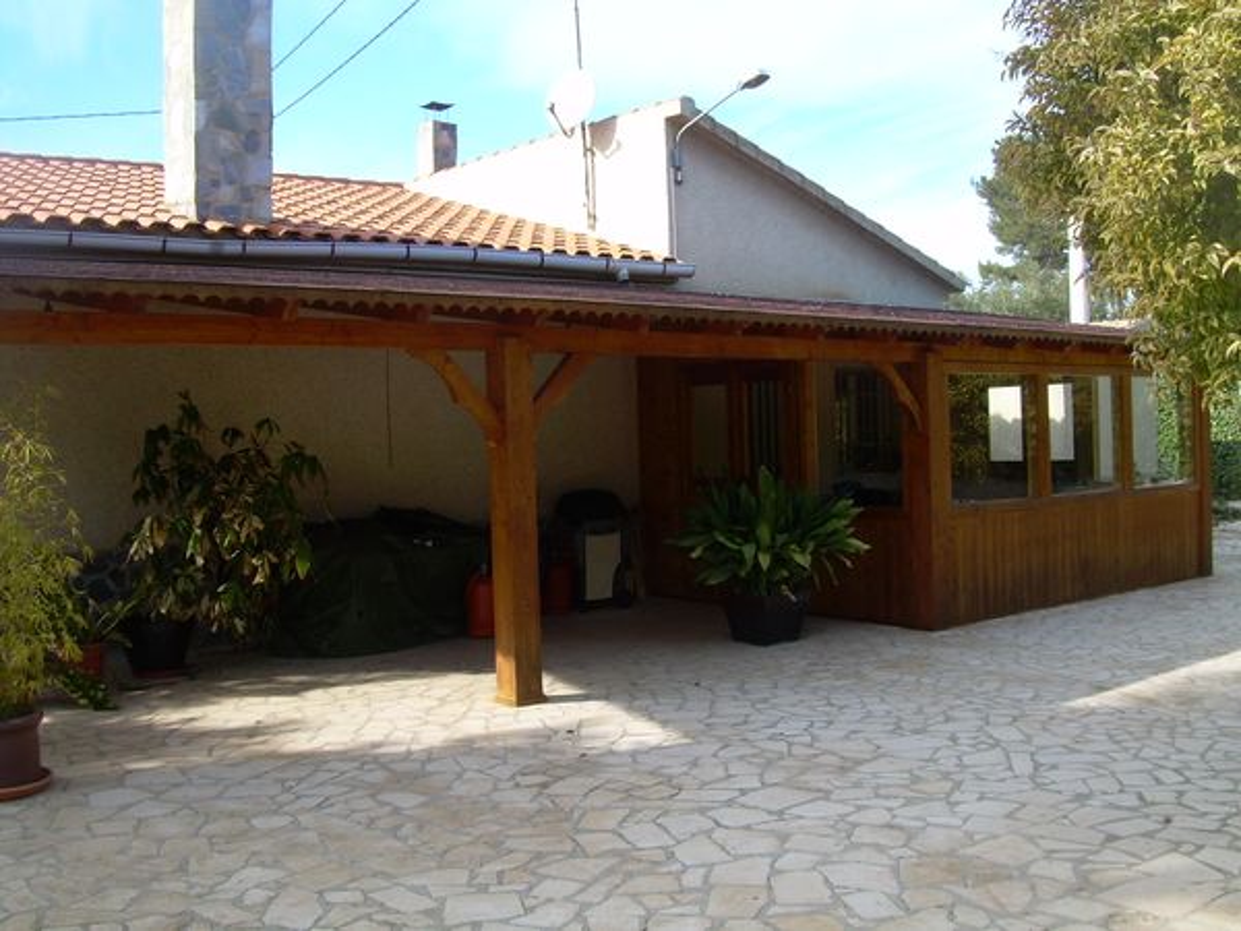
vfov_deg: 37.7
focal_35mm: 38
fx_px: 1362
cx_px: 620
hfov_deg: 49.0
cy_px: 466
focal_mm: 6.3
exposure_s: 1/149
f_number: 4.6
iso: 50
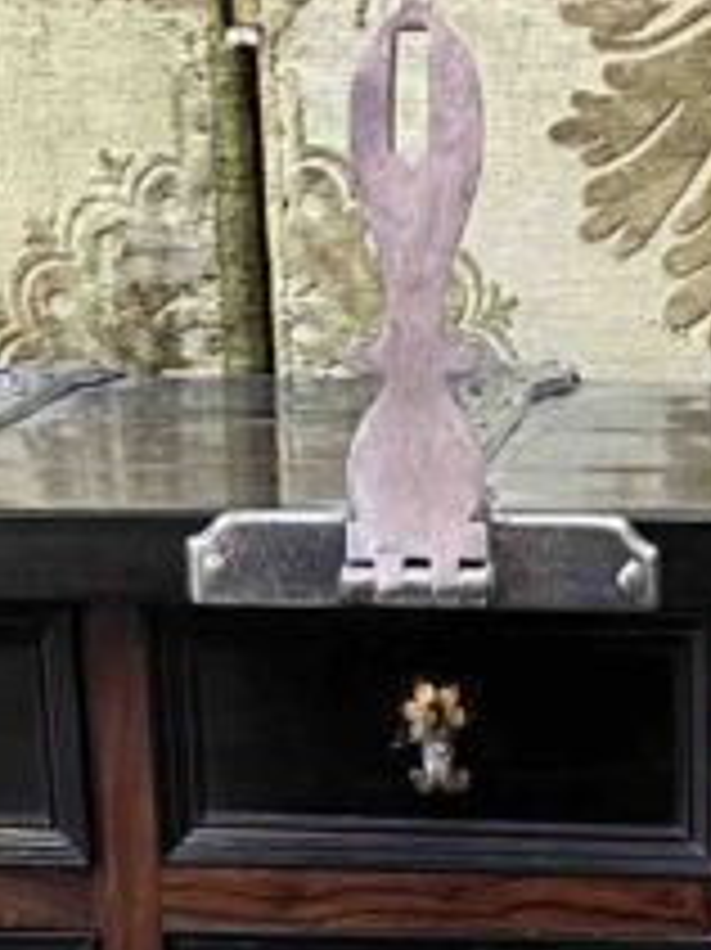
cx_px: 702
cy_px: 1612
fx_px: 3454
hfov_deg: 11.6
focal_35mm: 126
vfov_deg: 14.2
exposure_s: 1/33
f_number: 1.6
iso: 500
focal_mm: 5.1
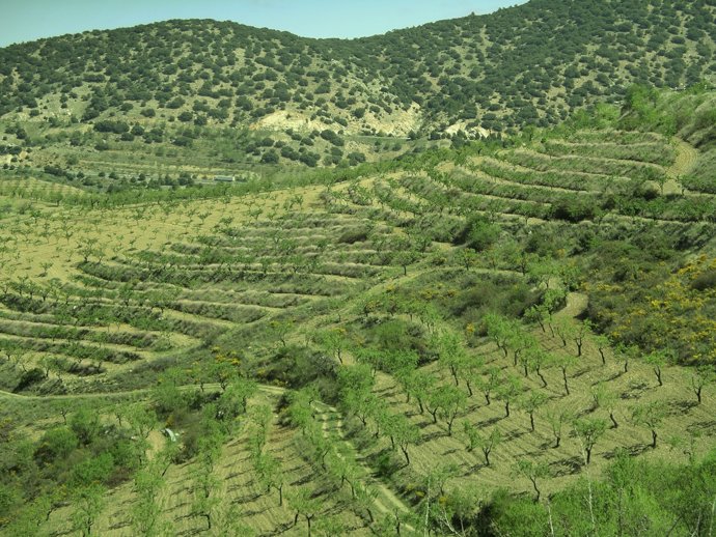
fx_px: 2028
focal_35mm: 98
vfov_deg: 15.1
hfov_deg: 20.0
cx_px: 358
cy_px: 268
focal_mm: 20.4
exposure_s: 1/400
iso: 64
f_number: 4.5
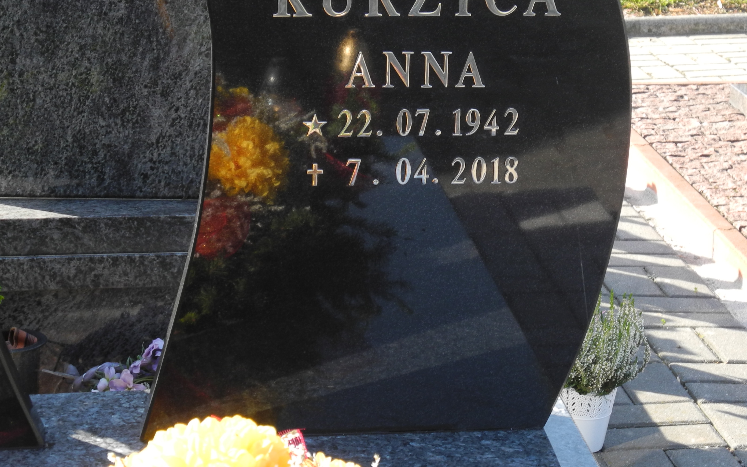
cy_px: 107
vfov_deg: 11.1
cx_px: 404
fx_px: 2402
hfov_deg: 17.7
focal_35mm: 118
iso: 100
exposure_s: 1/160
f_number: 4
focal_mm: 18.1
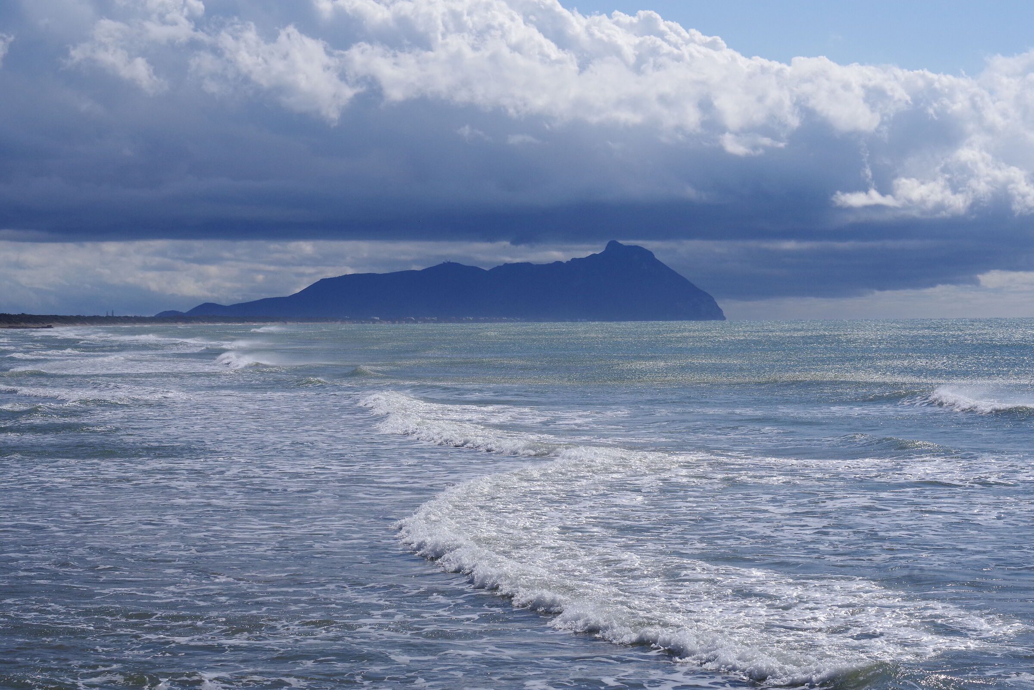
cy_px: 345
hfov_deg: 23.9
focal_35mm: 85
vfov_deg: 16.1
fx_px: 2442
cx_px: 517
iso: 1600
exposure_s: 1/2500
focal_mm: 85
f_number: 16
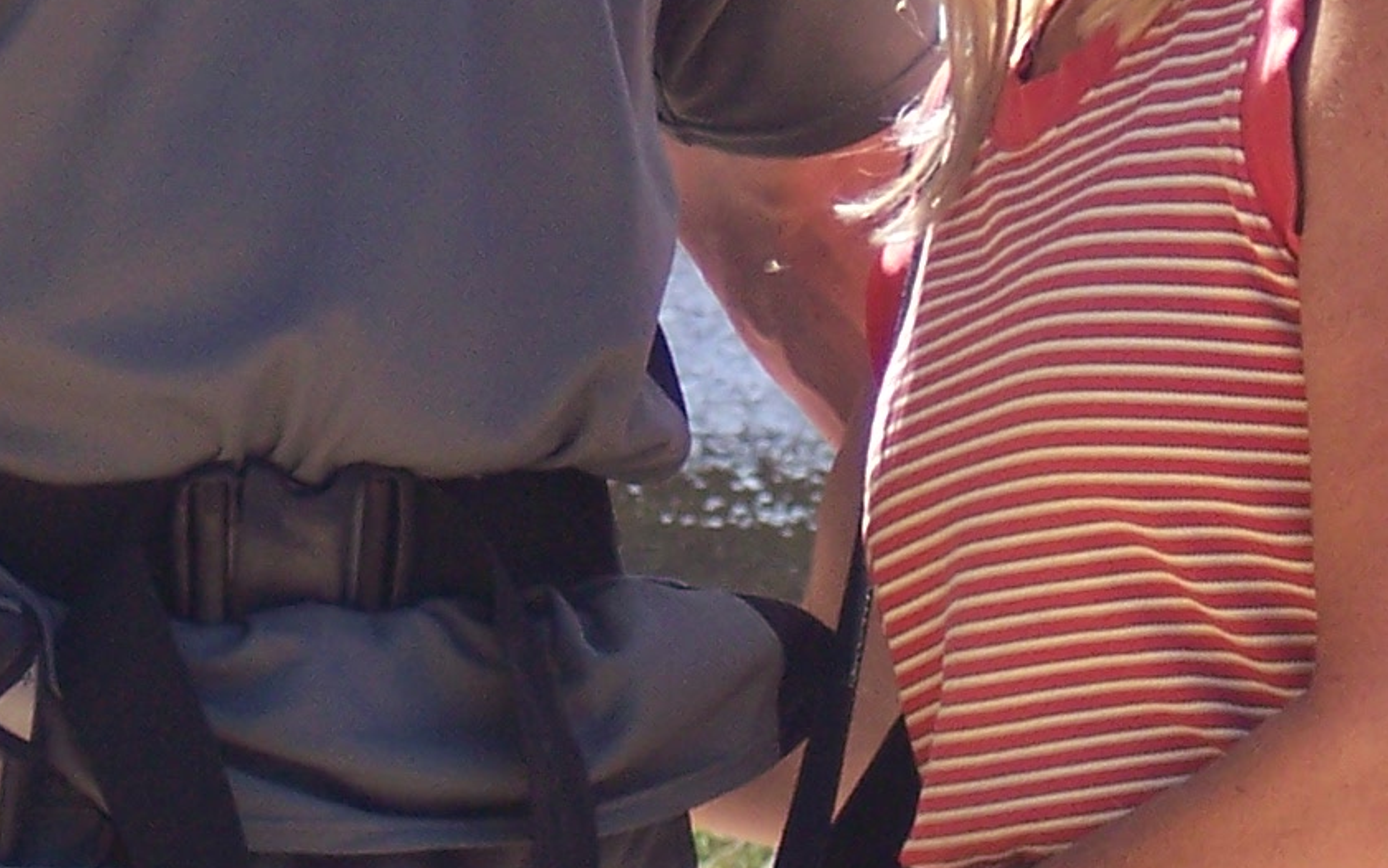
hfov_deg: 5.0
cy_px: -251
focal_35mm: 421
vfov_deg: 3.1
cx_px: 319
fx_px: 15929
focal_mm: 24
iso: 100
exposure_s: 1/180
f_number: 4.8
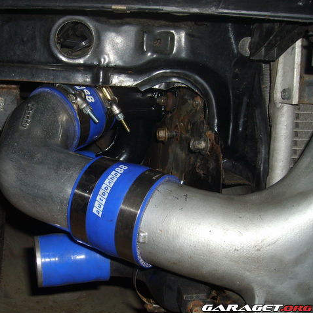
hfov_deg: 33.1
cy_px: 157
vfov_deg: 33.4
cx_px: 104
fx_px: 522
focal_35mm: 51
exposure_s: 1/45
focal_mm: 7.2
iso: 100
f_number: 3
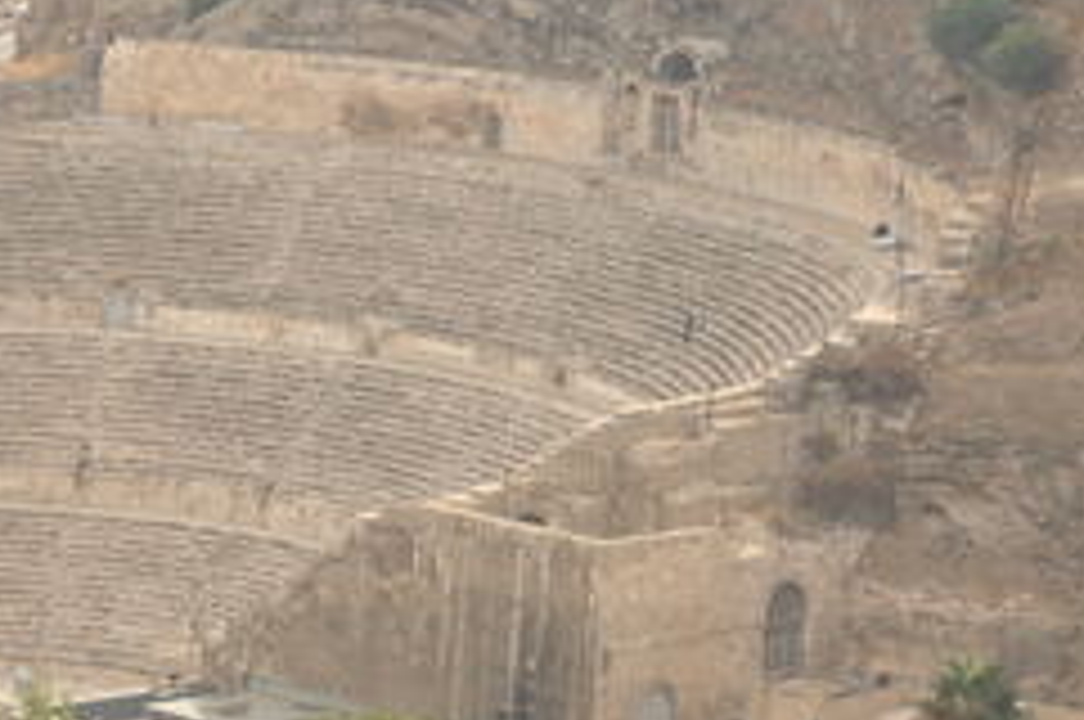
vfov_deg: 5.3
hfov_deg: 7.9
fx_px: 7816
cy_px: 351
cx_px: 157
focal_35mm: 260
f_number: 6.3
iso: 200
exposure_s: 1/640
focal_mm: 95
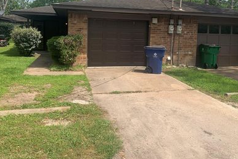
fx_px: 232
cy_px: 48
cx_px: 129
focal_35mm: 35
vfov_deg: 37.4
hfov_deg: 54.3
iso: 25
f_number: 1.8
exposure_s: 1/2364
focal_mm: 4.25
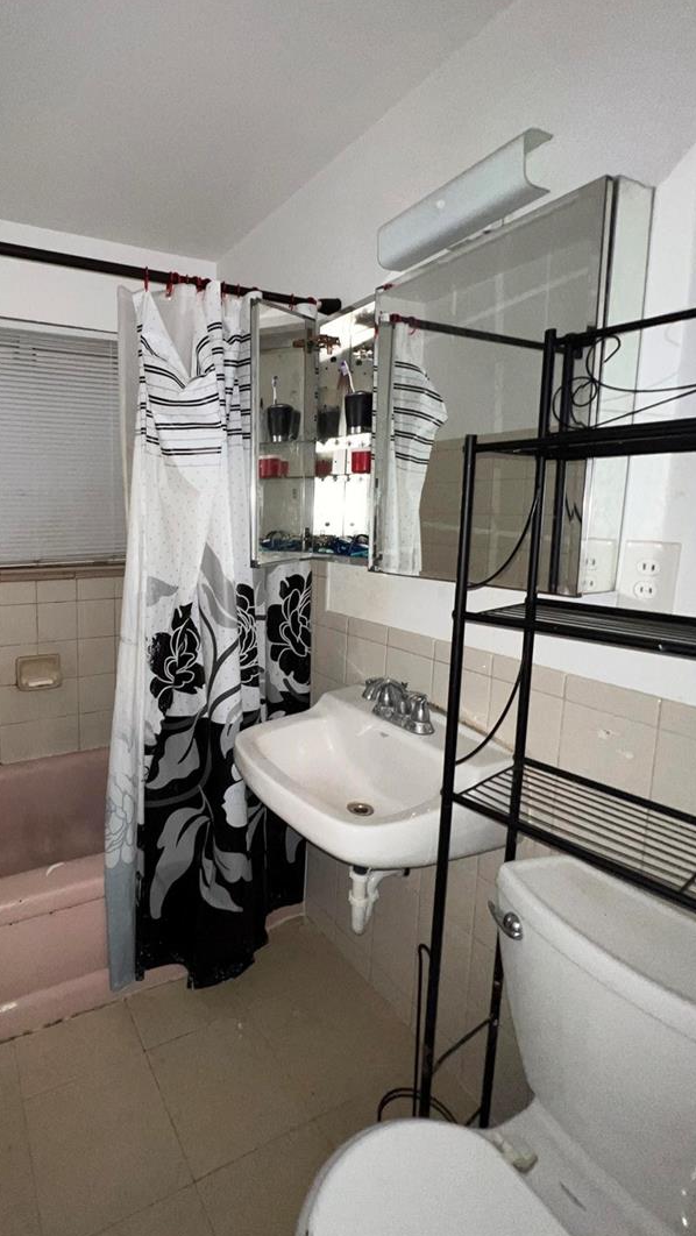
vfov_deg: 99.2
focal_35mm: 16
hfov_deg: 63.5
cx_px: 180
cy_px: 581
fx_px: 525
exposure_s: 1/44
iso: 125
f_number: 1.8
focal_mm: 1.57
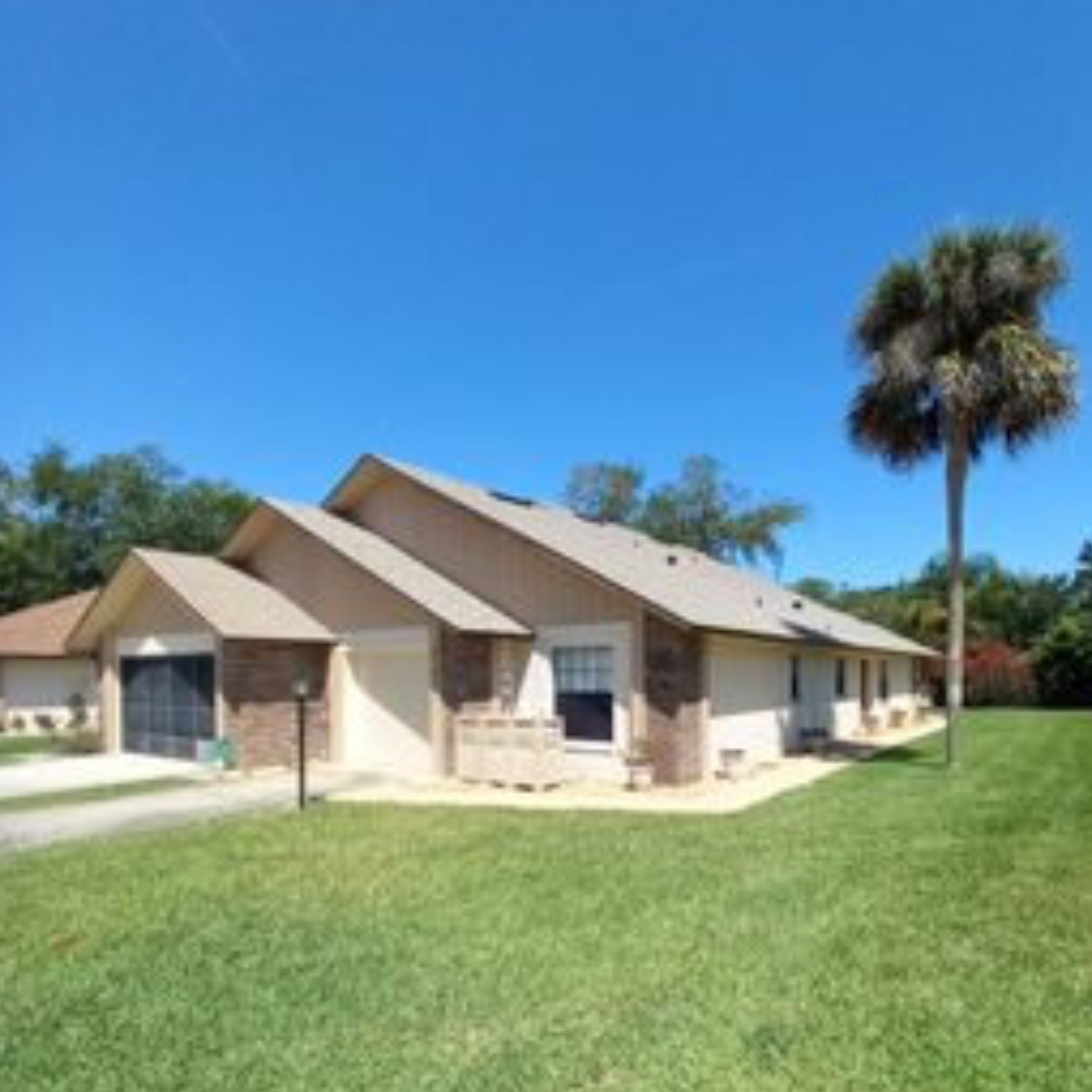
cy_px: 694
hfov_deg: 80.2
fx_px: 642
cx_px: 625
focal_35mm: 18
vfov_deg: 79.0
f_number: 2.2
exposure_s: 1/954
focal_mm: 1.13
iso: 40
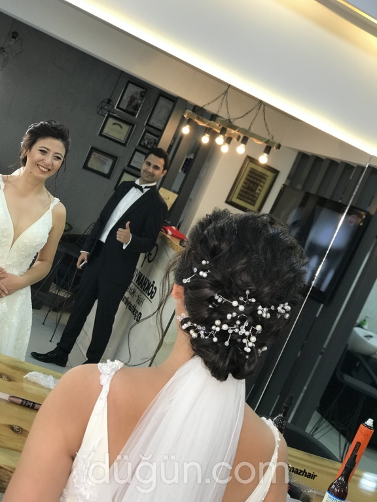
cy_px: 251
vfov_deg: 33.8
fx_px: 828
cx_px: 188
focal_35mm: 57
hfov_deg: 25.7
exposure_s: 1/50
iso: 64
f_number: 2.8
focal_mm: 6.6
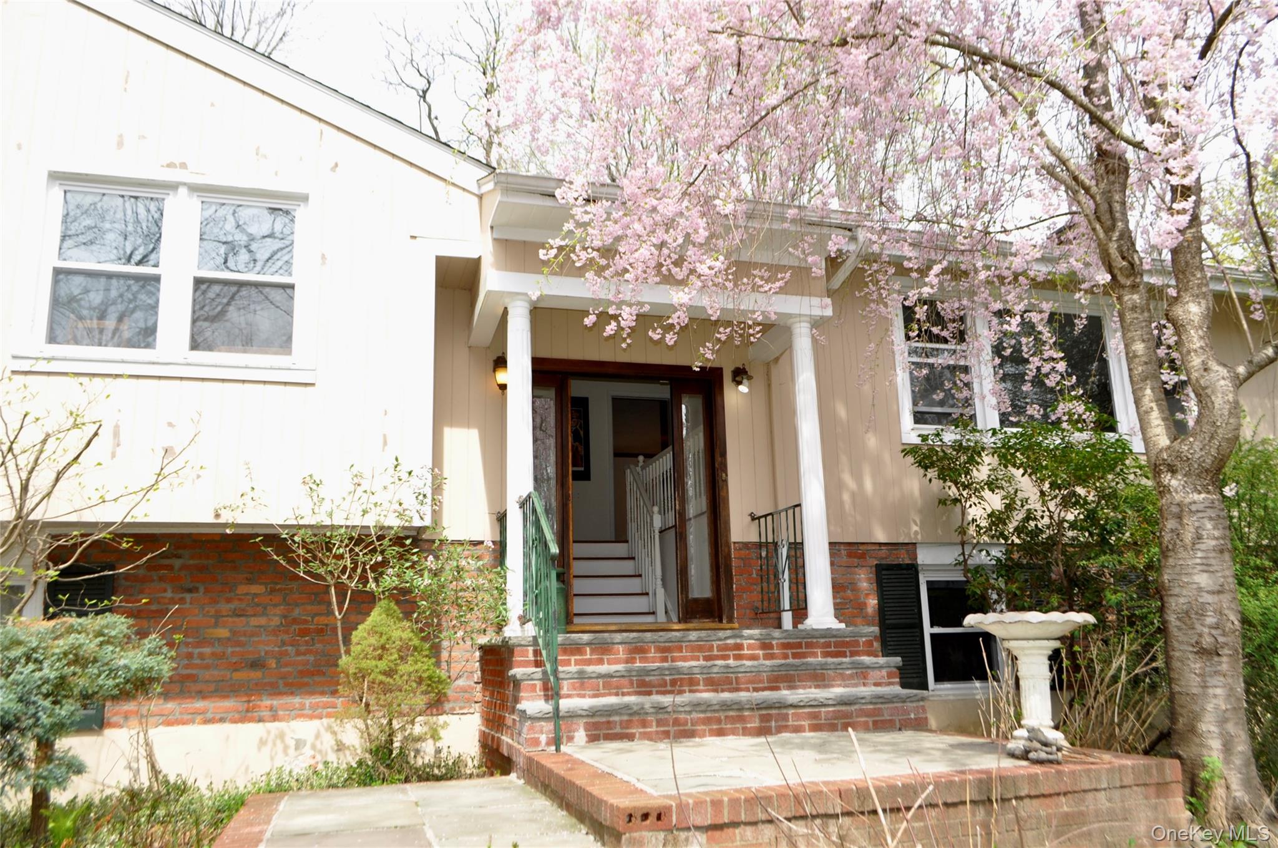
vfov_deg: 47.8
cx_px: 639
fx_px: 957
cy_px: 424
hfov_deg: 67.5
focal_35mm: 27
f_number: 10
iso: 200
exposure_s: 1/200
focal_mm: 18
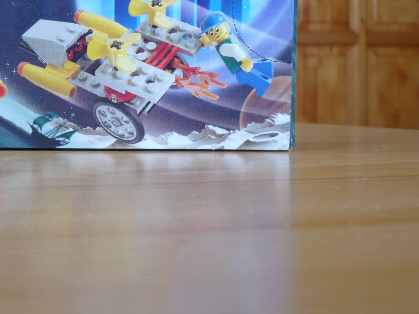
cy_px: 85
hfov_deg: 27.5
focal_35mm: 69
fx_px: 835
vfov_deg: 21.2
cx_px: 74
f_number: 2.8
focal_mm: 5.8
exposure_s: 1/25
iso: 100
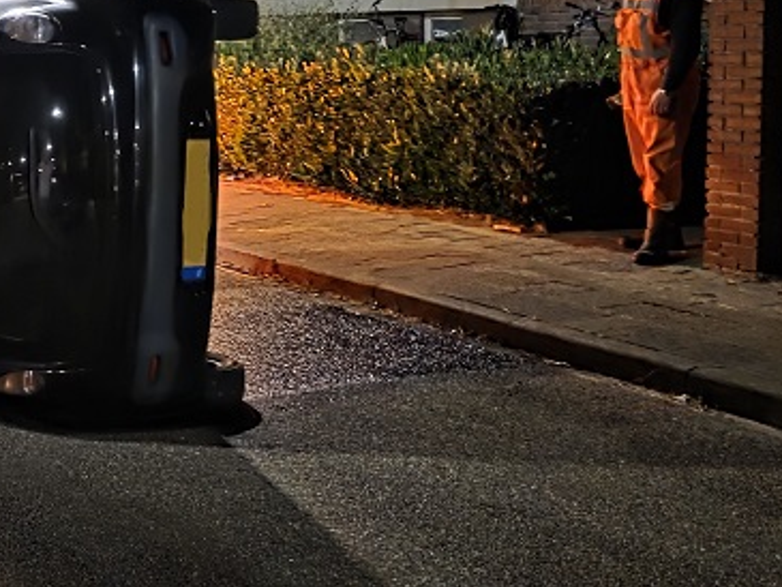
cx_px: -156
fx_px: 1424
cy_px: 191
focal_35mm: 63
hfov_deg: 27.1
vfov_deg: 23.2
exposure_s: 1/16.8
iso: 3200
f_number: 1.7
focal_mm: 6.3
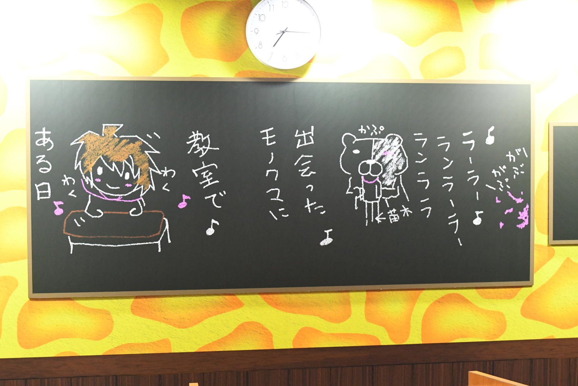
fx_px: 771
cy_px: 193
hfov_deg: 41.1
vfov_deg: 28.1
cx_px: 289
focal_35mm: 48
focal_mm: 32
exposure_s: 1/60
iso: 4500
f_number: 8
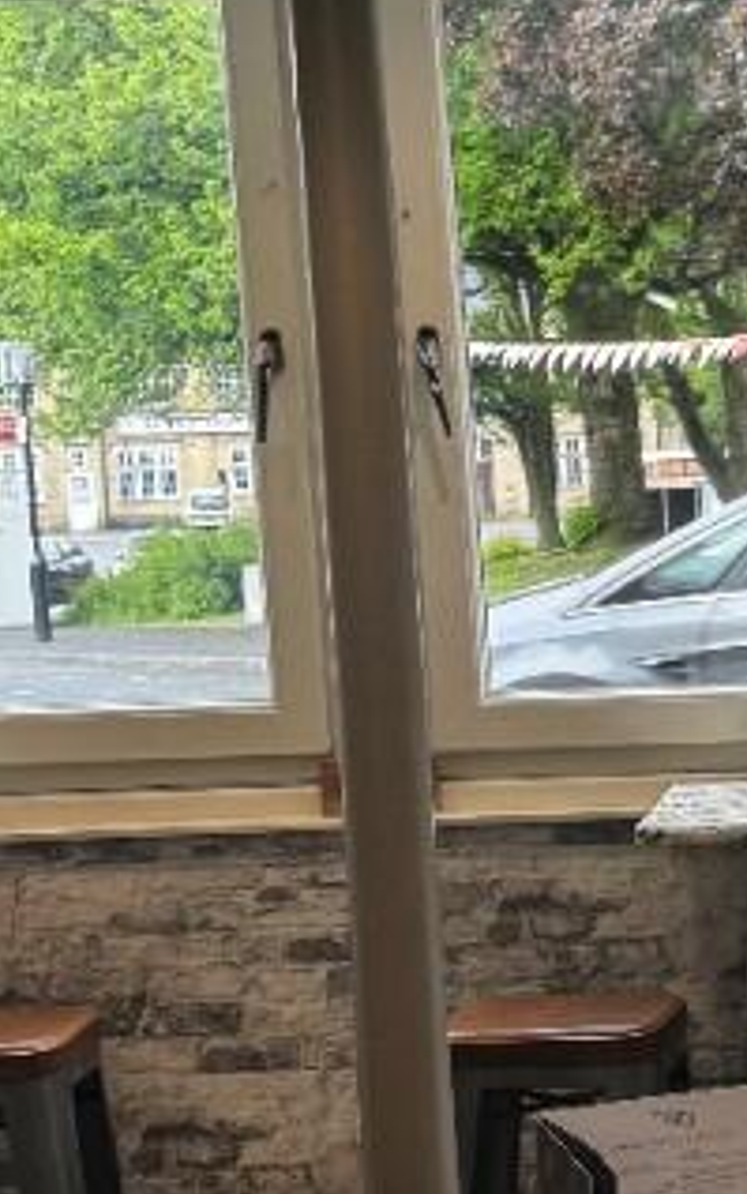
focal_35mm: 82
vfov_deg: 24.6
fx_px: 2669
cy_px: 1029
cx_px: 1318
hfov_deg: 14.2
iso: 64
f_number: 1.78
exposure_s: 1/100
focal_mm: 6.76
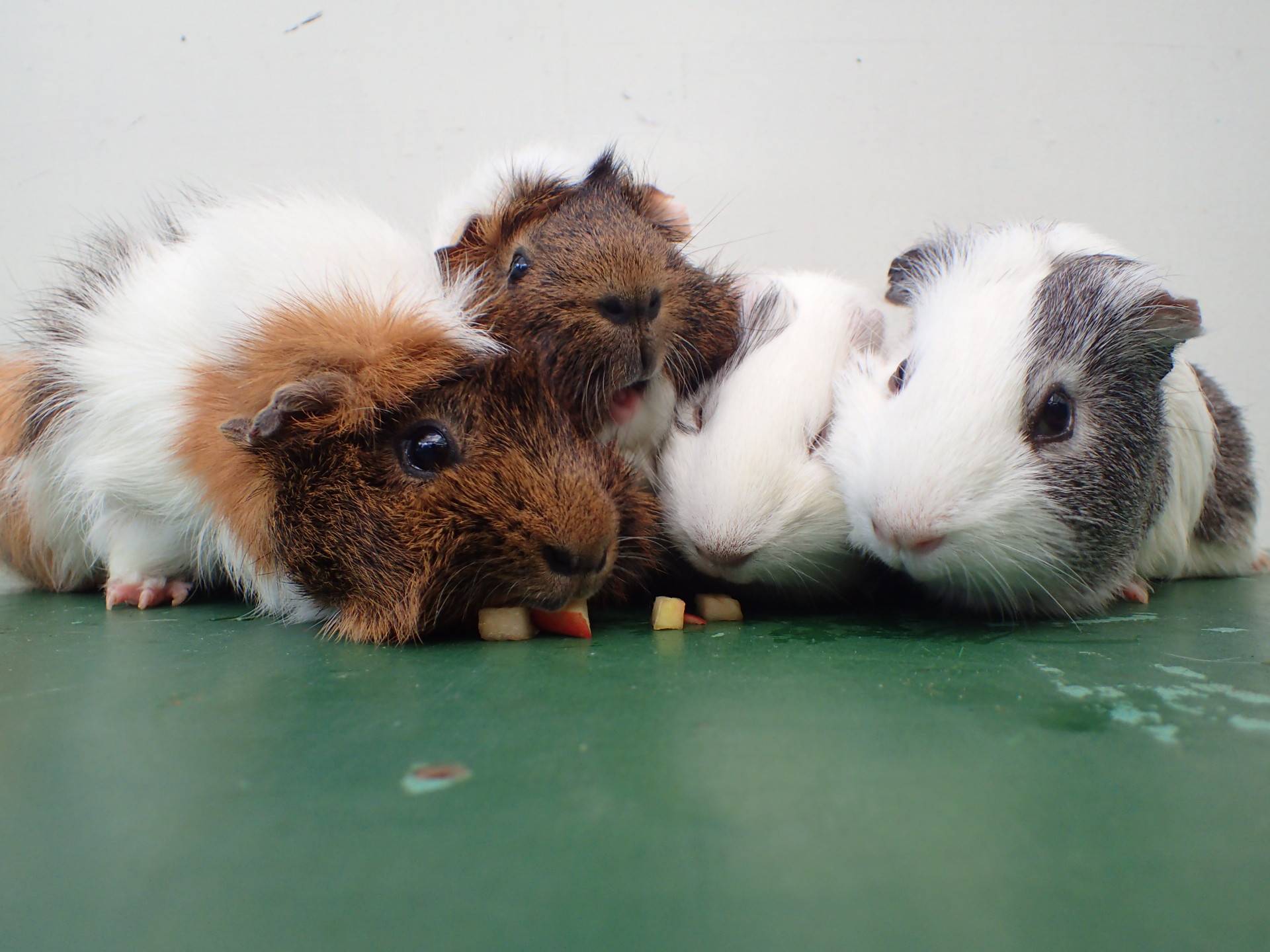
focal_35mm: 30
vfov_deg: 46.8
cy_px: 476
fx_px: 1101
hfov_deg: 60.0
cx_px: 635
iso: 200
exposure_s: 1/125
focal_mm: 5.5
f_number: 2.3
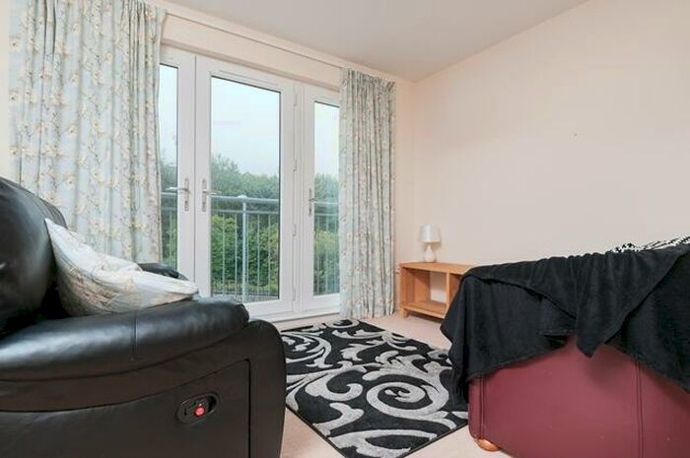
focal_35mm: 18
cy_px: 229
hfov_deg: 90.1
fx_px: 345
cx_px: 345
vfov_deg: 67.3
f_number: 8
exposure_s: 1/80
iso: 200
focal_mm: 12
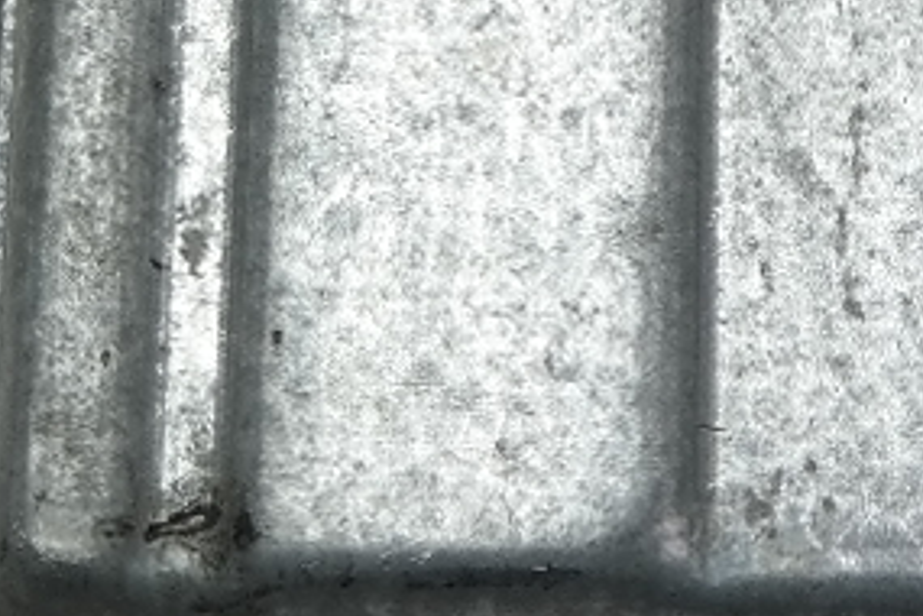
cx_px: 894
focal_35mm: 182
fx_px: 4666
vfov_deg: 7.3
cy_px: -558
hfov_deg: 11.2
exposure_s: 1/80
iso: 100
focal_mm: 20
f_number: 3.5
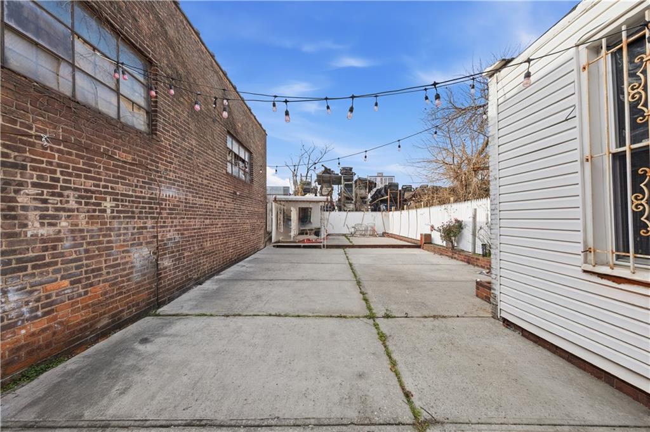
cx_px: 325
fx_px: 216
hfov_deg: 112.7
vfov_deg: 89.9
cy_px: 216
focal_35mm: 12
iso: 320
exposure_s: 1/1250
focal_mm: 8
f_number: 8
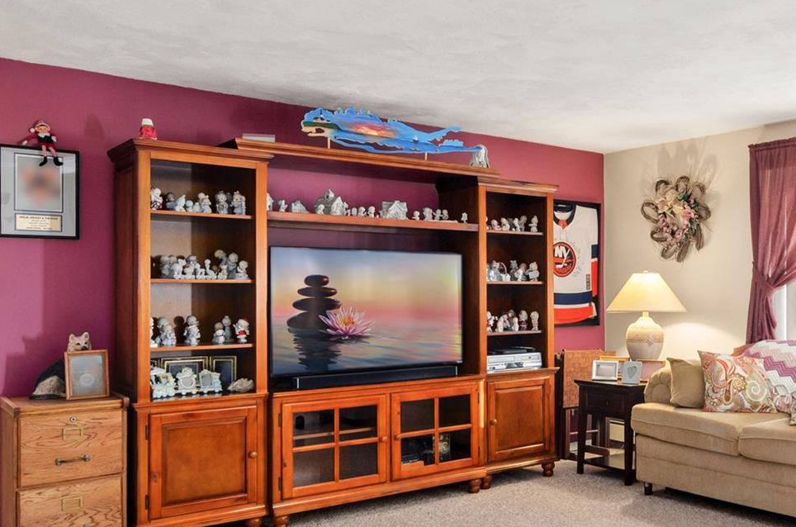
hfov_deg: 51.7
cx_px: 614
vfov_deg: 37.6
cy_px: 253
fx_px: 773
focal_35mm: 35
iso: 400
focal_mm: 11
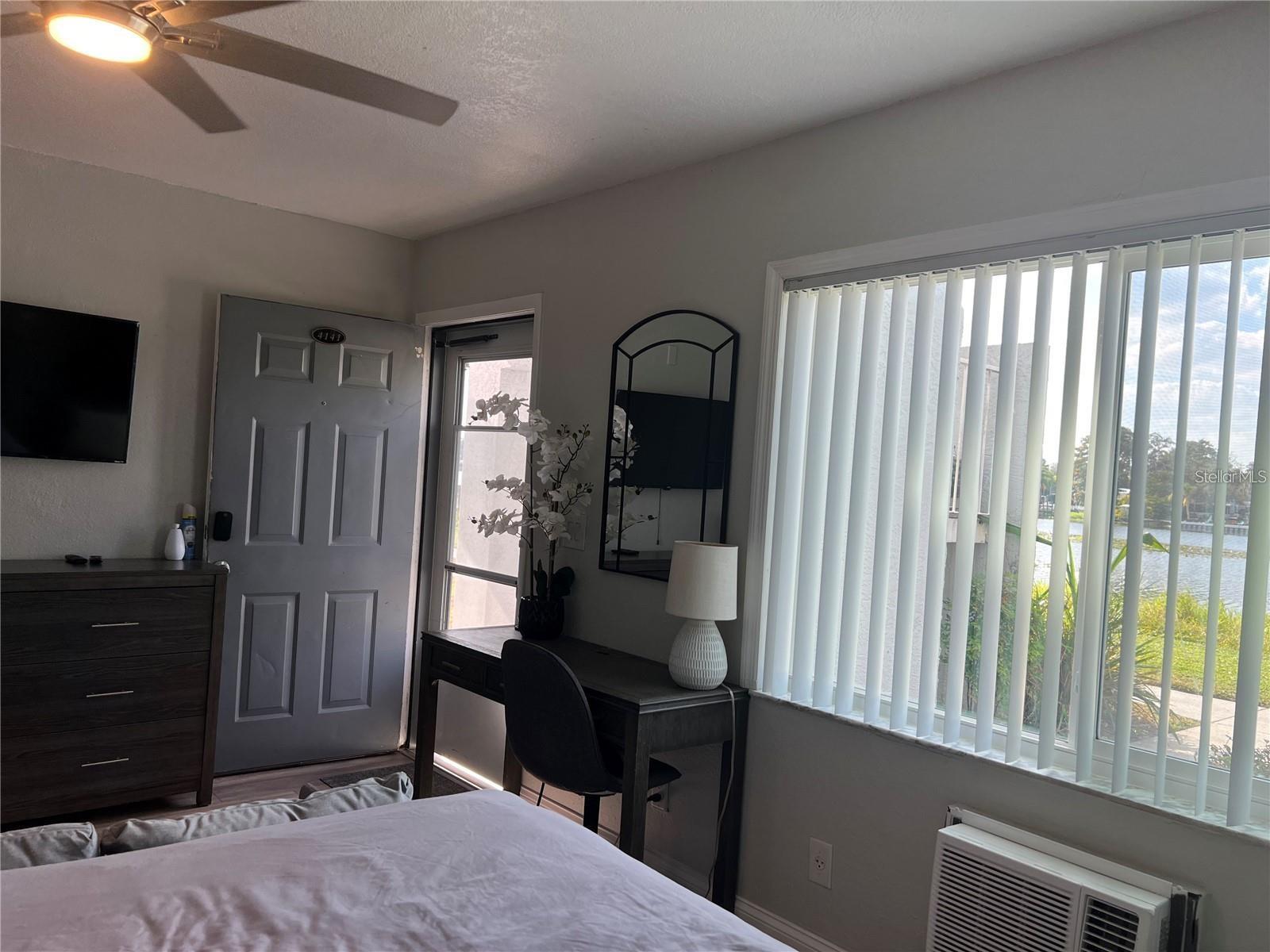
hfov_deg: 67.3
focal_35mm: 26
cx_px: 635
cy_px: 476
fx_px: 954
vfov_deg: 53.1
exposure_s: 1/339
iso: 50
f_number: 1.5
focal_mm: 5.7
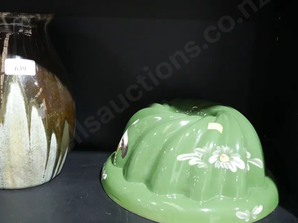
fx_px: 396
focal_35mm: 46
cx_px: 122
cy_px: 102
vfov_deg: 31.5
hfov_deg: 41.1
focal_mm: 19
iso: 2500
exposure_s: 1/60
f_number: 4.1
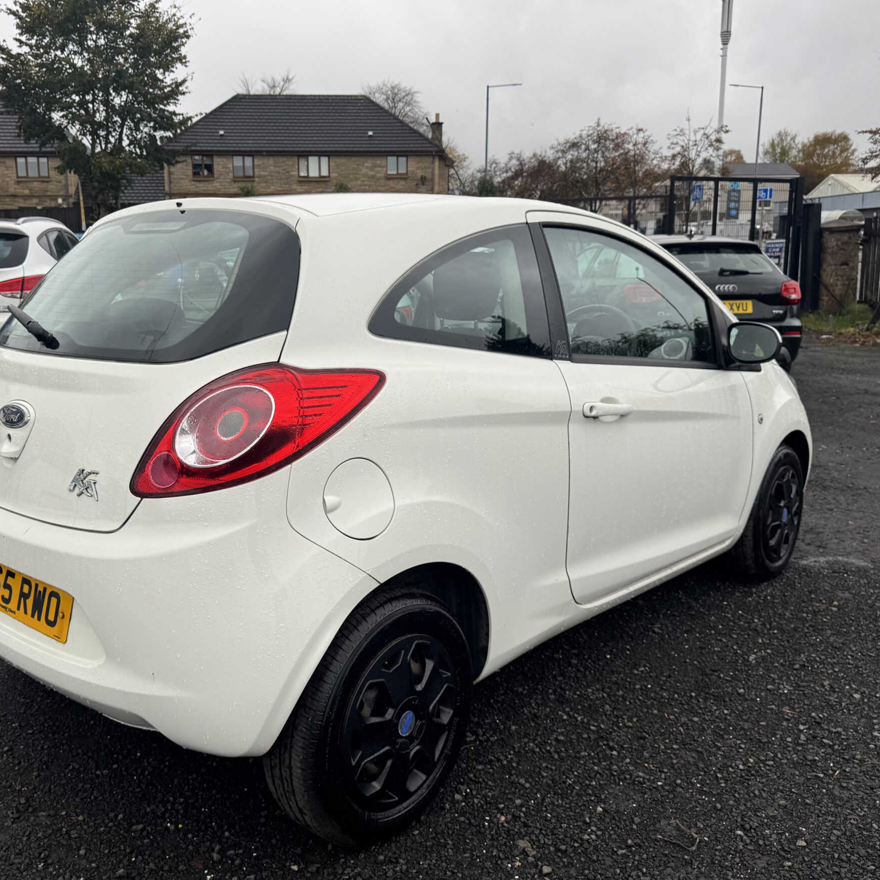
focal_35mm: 31
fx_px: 892
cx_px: 372
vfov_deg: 52.5
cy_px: 433
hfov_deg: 52.3
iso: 80
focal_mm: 6.76
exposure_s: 1/966
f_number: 1.78
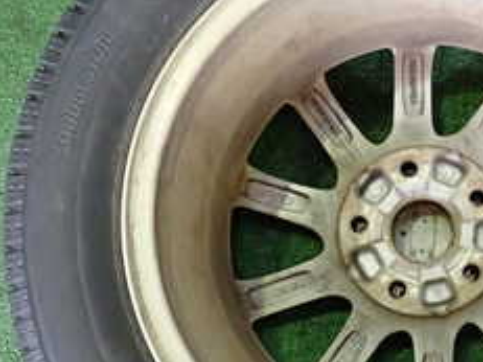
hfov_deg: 29.2
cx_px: 387
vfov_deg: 22.5
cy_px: 218
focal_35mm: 65
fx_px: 906
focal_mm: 4.5
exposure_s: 1/30
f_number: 2
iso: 320
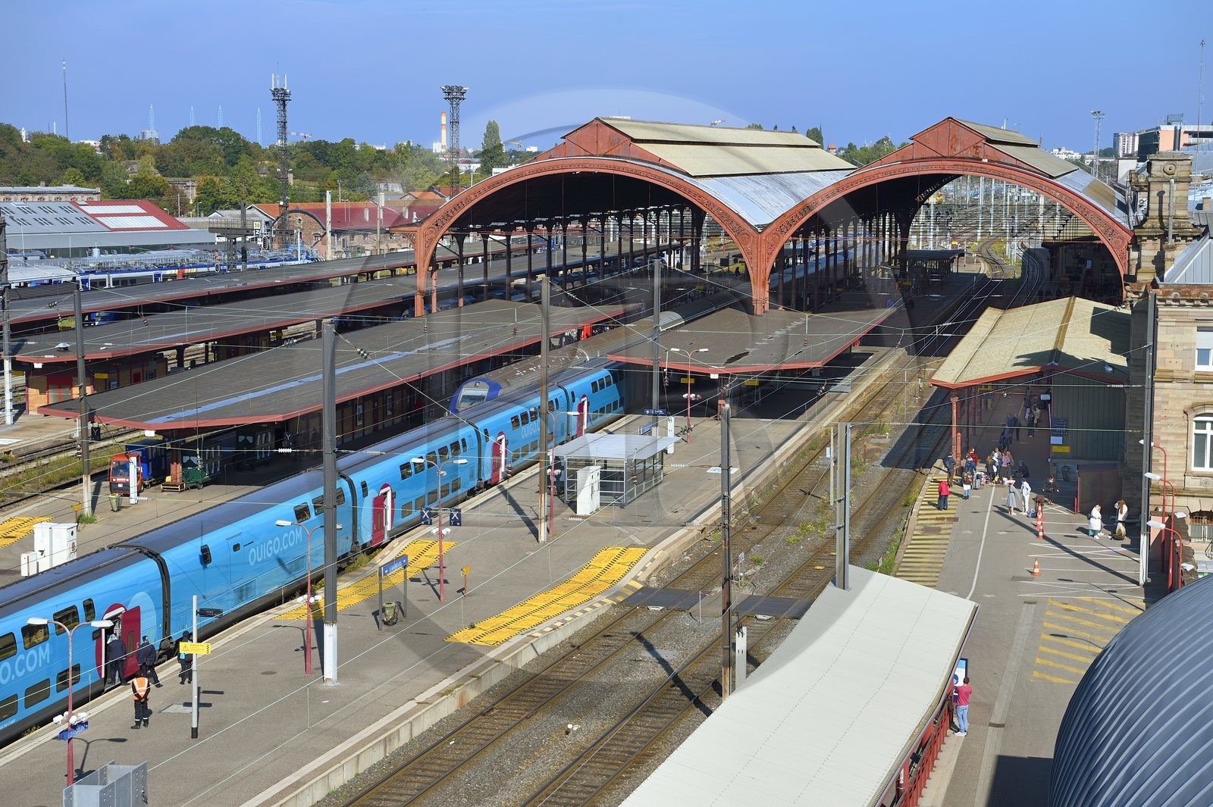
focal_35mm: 65
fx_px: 2189
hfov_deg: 31.0
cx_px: 606
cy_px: 404
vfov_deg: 20.9
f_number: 10
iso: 200
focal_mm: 65
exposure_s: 1/500
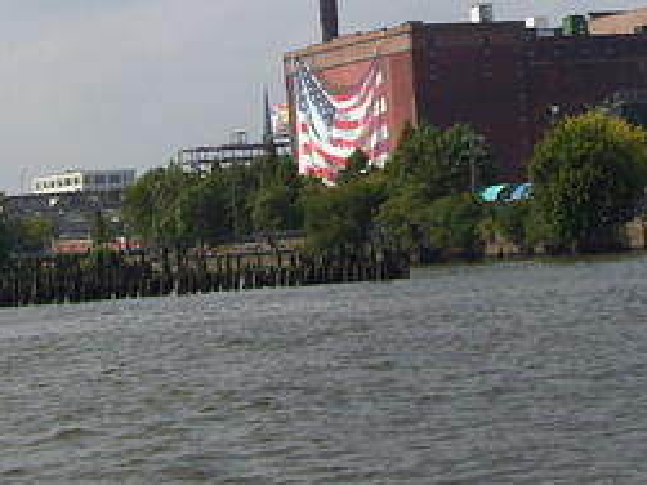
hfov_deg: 13.8
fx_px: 2672
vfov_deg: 10.3
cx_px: 245
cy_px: -41
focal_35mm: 143
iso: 80
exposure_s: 1/800
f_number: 5.6
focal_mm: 9.4
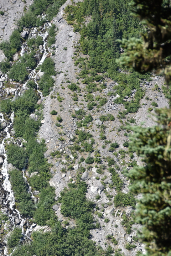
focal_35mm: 267
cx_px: 55
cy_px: 198
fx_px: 1900
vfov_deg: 7.7
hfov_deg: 5.2
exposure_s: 1/320
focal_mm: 150
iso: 100
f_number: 6.3
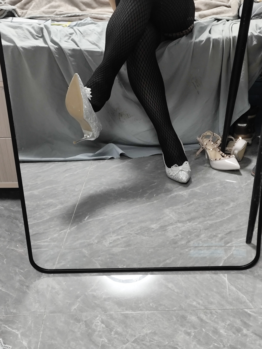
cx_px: 131
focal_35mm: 25
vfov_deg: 69.4
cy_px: 174
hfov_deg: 54.9
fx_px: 252
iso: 456
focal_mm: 4.71
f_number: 1.79
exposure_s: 1/32.6
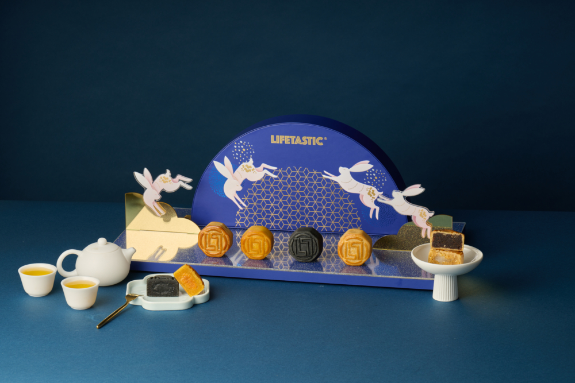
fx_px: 2236
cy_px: 192
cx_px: 288
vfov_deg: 9.8
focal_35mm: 140
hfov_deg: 14.7
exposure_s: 1/200
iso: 125
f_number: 11
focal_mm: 140
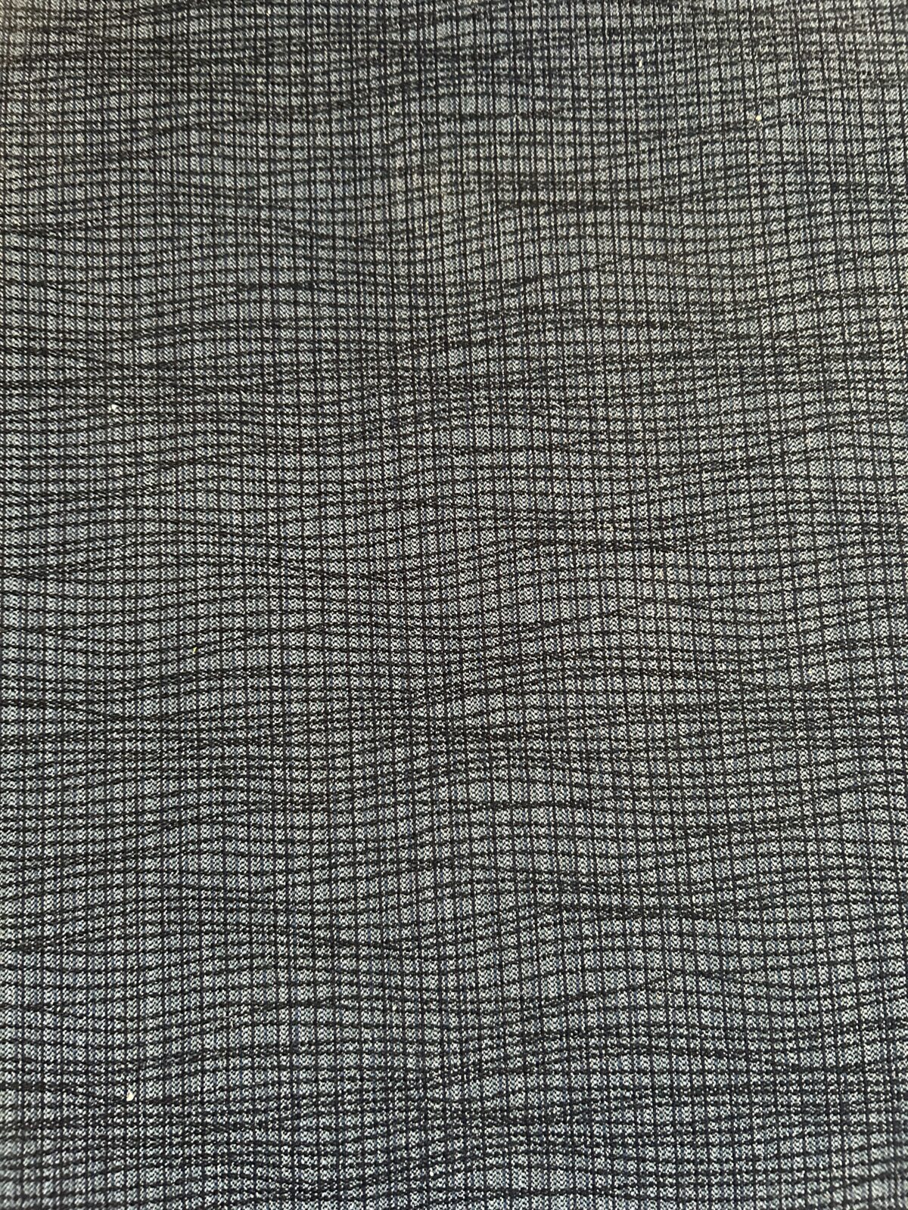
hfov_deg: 53.1
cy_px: 605
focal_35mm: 26
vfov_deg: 67.3
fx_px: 909
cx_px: 454
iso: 640
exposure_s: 1/38
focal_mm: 5.7
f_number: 1.5
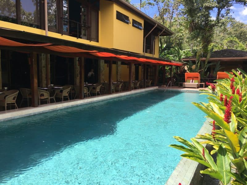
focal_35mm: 29
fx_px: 207
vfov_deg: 48.2
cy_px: 92
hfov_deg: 61.7
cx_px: 124
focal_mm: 4.15
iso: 25
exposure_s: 1/601
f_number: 2.2
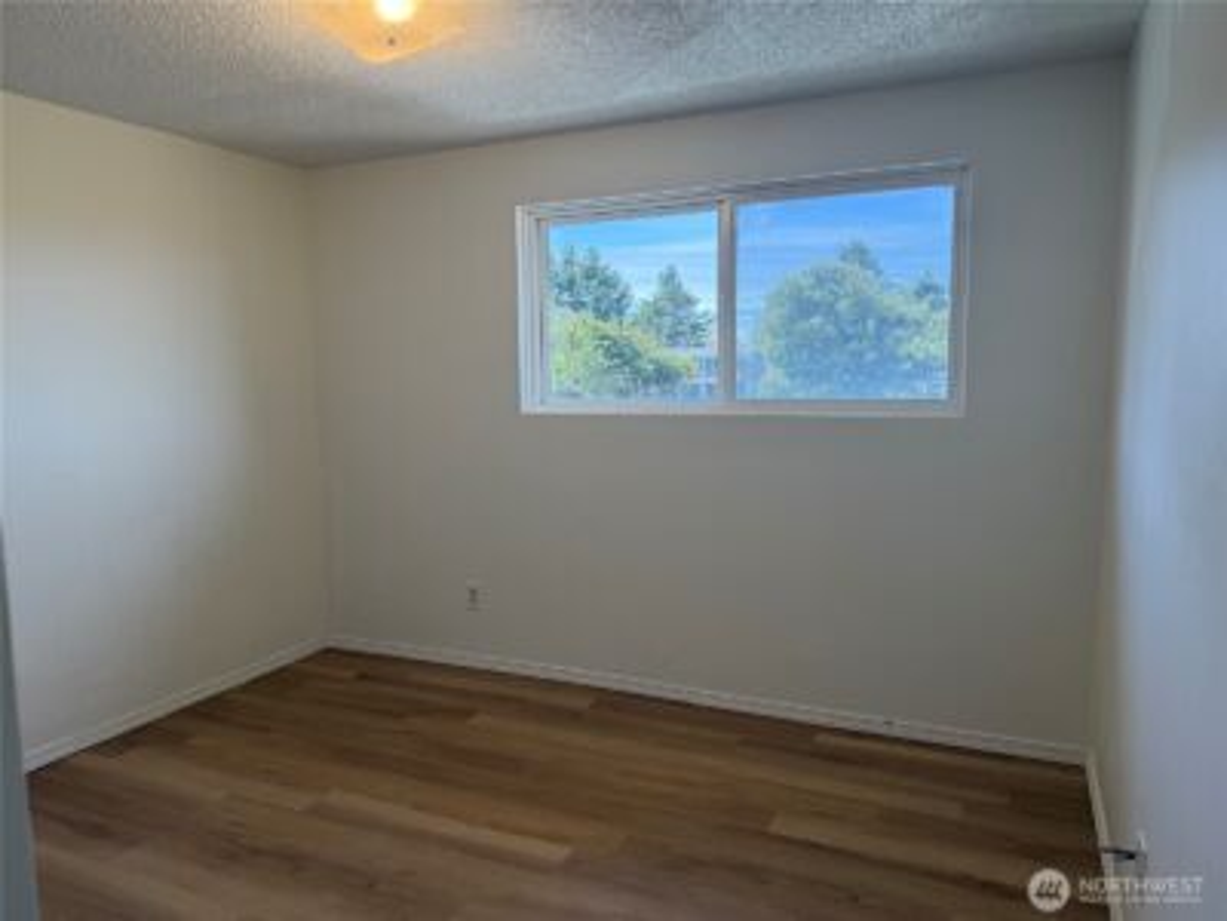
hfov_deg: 71.6
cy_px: 460
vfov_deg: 56.8
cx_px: 614
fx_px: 851
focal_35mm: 24
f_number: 1.78
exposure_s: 1/336
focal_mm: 6.76
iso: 100
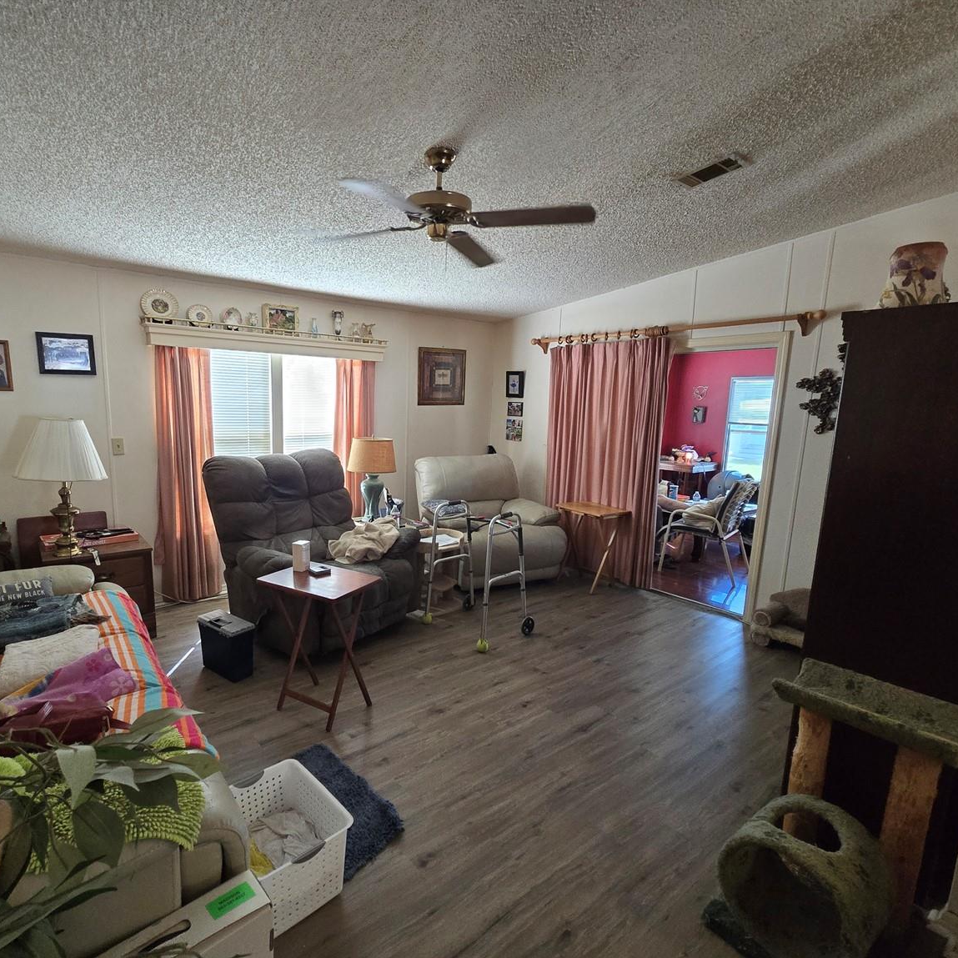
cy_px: 499
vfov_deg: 87.4
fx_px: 501
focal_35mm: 16
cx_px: 419
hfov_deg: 87.0
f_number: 2.2
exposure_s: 1/60
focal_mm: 2.2
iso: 400
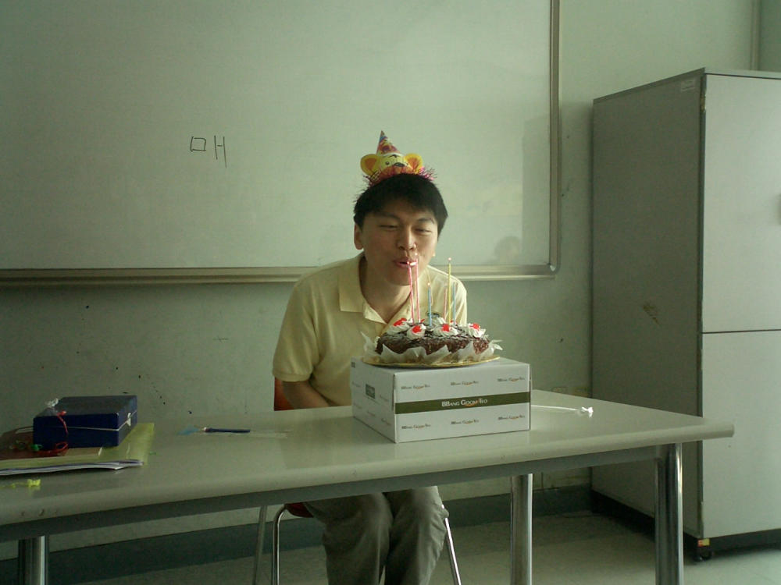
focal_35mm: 37
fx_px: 835
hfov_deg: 50.1
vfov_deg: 38.7
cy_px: 292
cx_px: 390
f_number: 3.5
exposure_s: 1/40
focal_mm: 5.6
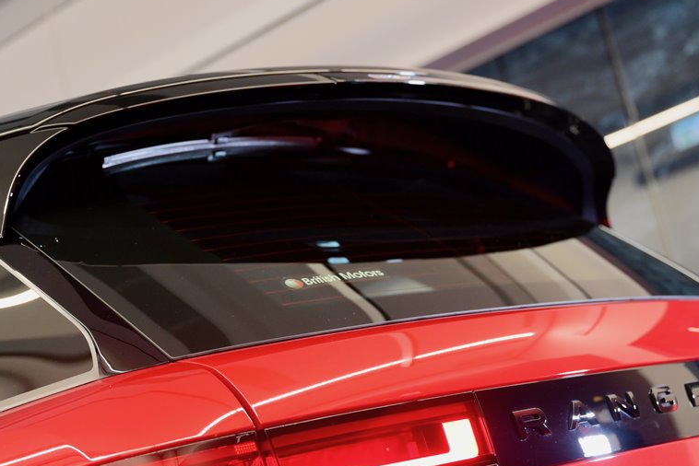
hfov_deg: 26.3
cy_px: 286
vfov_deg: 17.7
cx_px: 397
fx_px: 1496
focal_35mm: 77
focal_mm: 57
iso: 1600
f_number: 3.5
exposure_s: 1/60
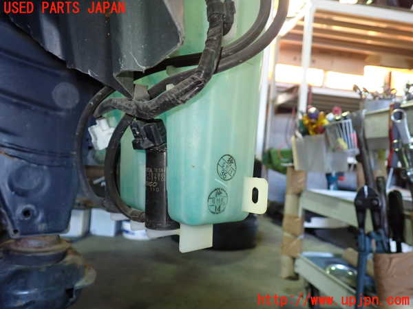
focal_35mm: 28
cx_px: 206
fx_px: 334
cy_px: 154
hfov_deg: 63.4
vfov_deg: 49.7
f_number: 2.2
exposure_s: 1/30
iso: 320
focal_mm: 5.05
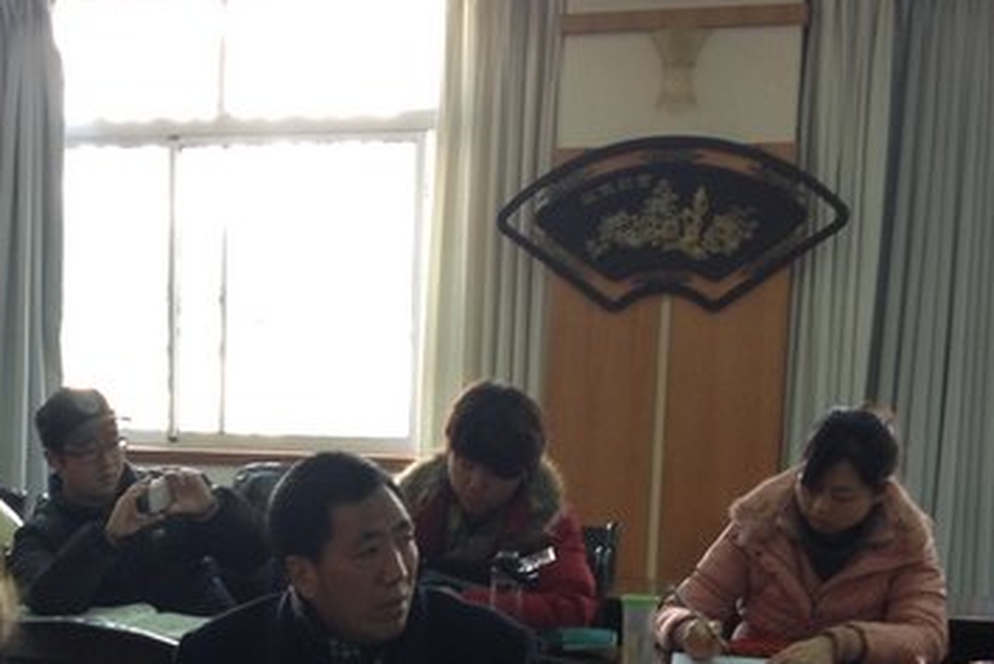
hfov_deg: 24.4
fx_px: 2265
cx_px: 227
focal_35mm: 82
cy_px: 653
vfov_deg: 16.4
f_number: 2.4
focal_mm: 4.28
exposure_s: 1/20
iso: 50
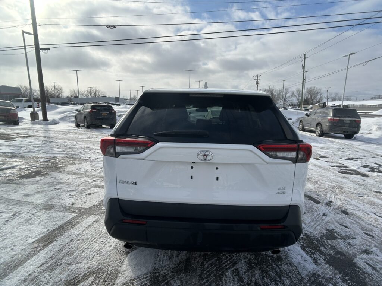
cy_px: 143
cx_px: 191
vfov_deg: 53.1
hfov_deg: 67.3
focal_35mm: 26
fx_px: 287
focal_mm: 5.7
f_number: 1.5
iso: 50
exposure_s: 1/7463
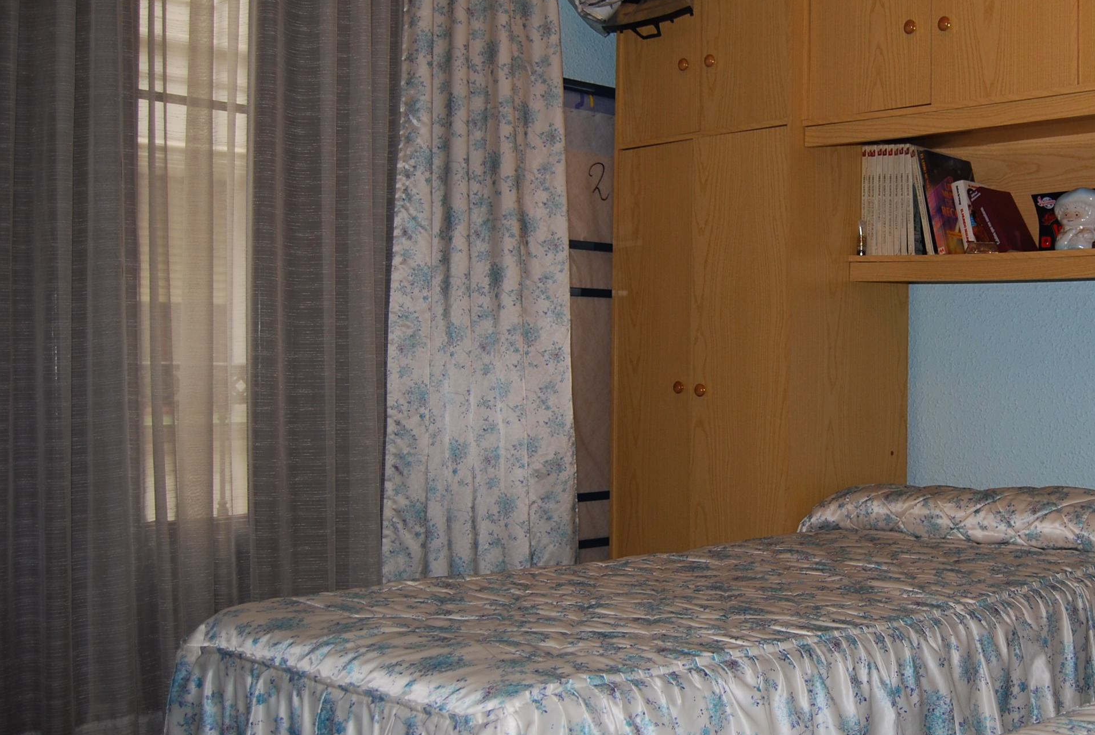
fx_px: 1250
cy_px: 362
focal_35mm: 41
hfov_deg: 45.7
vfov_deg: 32.8
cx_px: 821
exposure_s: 1/60
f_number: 3.5
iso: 200
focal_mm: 18
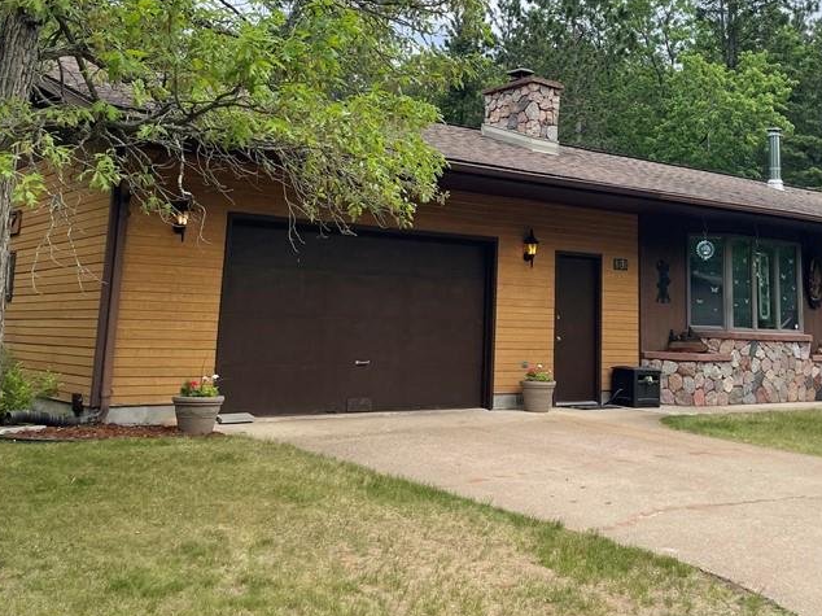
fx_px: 997
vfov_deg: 33.6
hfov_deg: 44.4
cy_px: 153
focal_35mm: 42
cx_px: 524
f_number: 1.6
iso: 32
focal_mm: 4.2
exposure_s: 1/3300
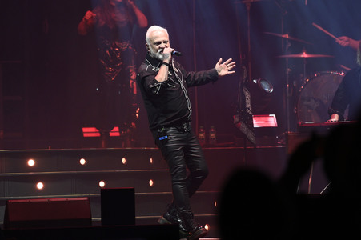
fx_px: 3507
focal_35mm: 350
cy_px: 120
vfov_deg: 3.9
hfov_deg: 5.9
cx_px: 180
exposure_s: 1/250
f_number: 6.3
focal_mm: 350
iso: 3200
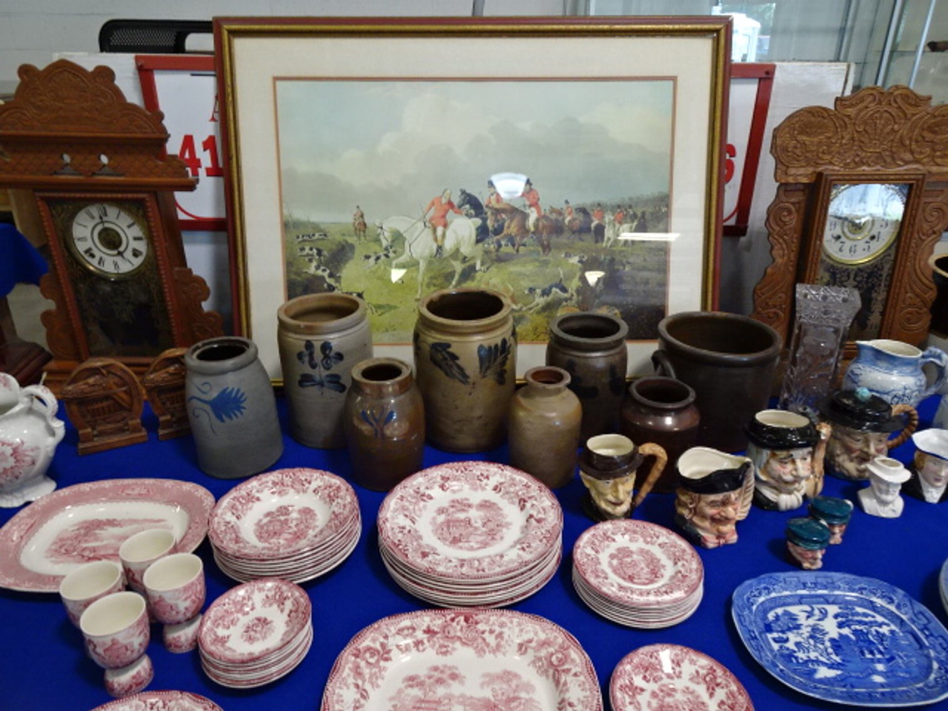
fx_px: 657
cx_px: 474
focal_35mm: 24
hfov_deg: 71.6
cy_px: 356
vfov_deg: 56.8
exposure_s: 1/30
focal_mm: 4.1
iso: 160
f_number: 3.5
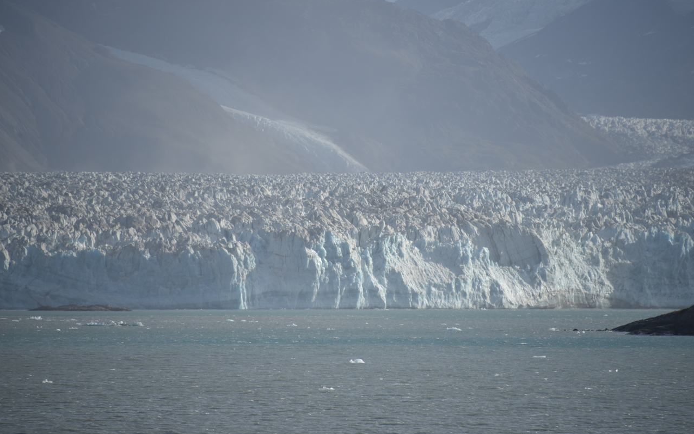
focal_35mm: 307
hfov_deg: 6.8
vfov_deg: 4.3
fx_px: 5807
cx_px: 347
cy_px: 212
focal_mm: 300
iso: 100
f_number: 6.3
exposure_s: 1/640
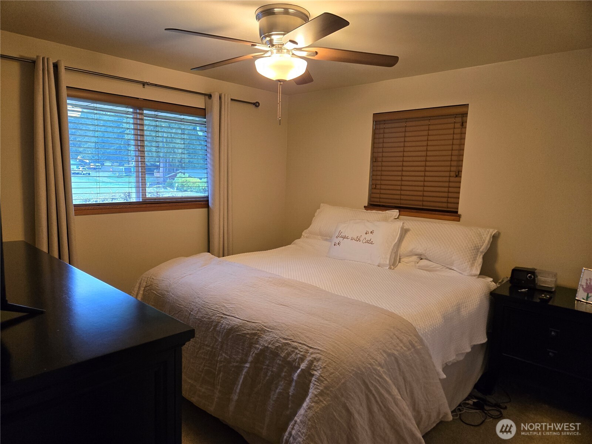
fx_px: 393
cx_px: 296
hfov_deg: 73.9
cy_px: 222
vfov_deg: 58.9
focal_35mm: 23
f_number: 1.8
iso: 320
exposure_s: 1/120
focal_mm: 5.4
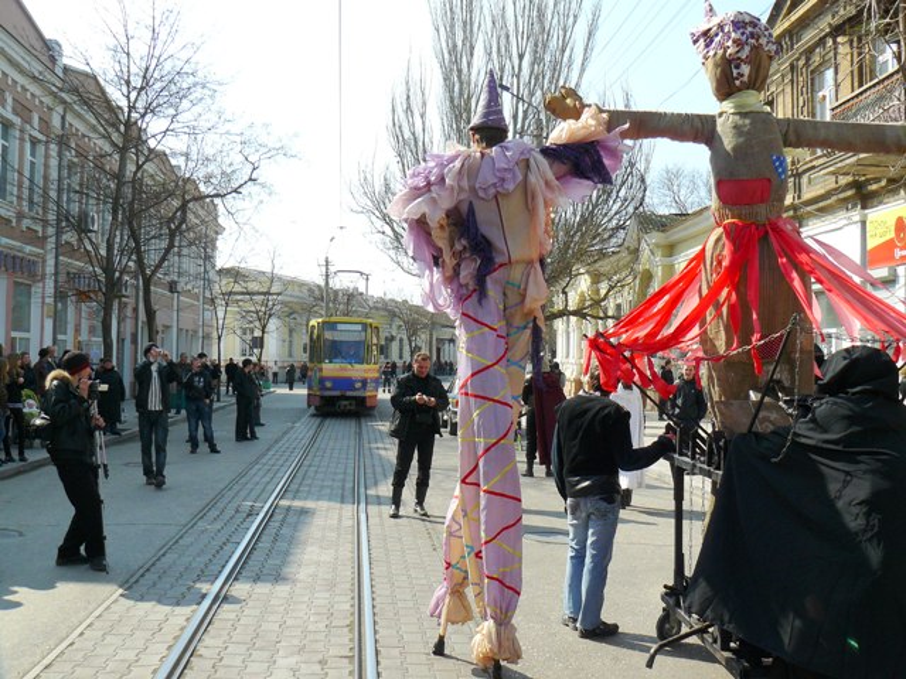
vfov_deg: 39.7
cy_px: 340
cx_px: 453
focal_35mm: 36
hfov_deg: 51.4
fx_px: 942
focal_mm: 6
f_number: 5.6
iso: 100
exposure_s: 1/250
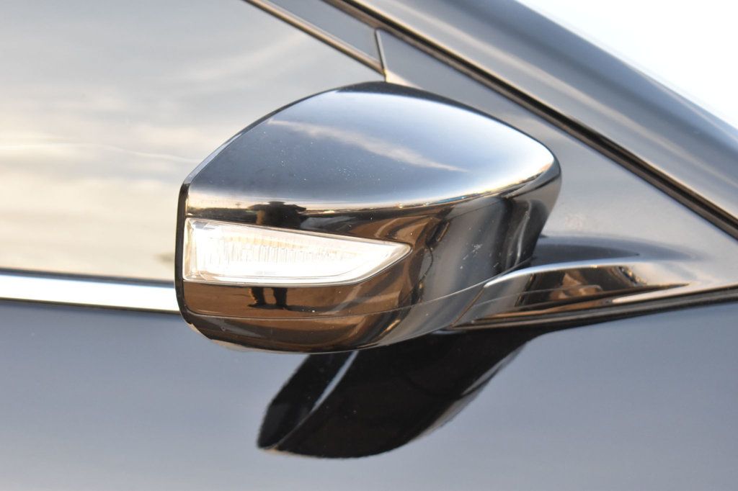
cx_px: 369
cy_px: 246
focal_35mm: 82
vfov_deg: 16.5
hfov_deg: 24.6
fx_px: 1691
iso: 1100
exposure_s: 1/125
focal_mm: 55
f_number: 5.6
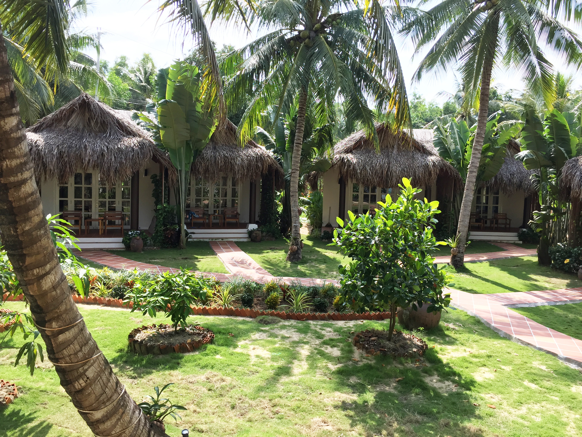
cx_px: 291
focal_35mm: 29
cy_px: 218
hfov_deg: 61.7
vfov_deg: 48.2
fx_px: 488
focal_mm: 4.15
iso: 32
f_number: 2.2
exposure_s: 1/842
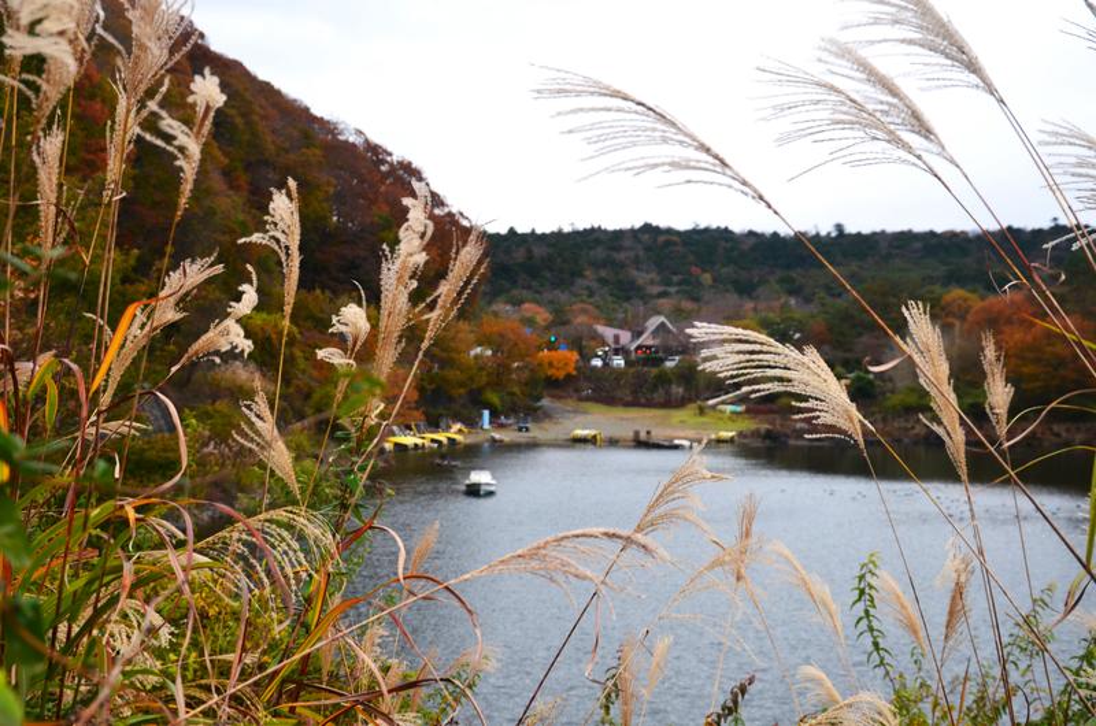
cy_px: 363
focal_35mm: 52
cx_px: 548
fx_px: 1595
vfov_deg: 25.6
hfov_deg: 37.9
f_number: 6.3
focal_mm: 35
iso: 320
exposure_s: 1/20
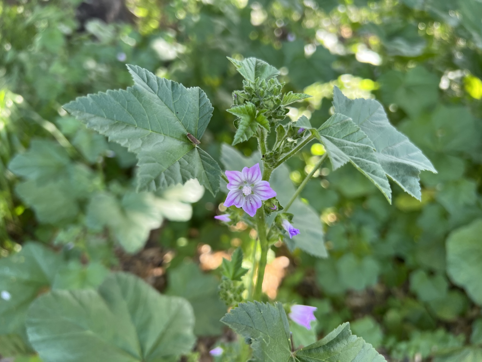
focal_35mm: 26
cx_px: 241
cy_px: 181
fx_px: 362
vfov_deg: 53.1
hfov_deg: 67.3
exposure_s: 1/125
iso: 32
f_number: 1.5
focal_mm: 5.7
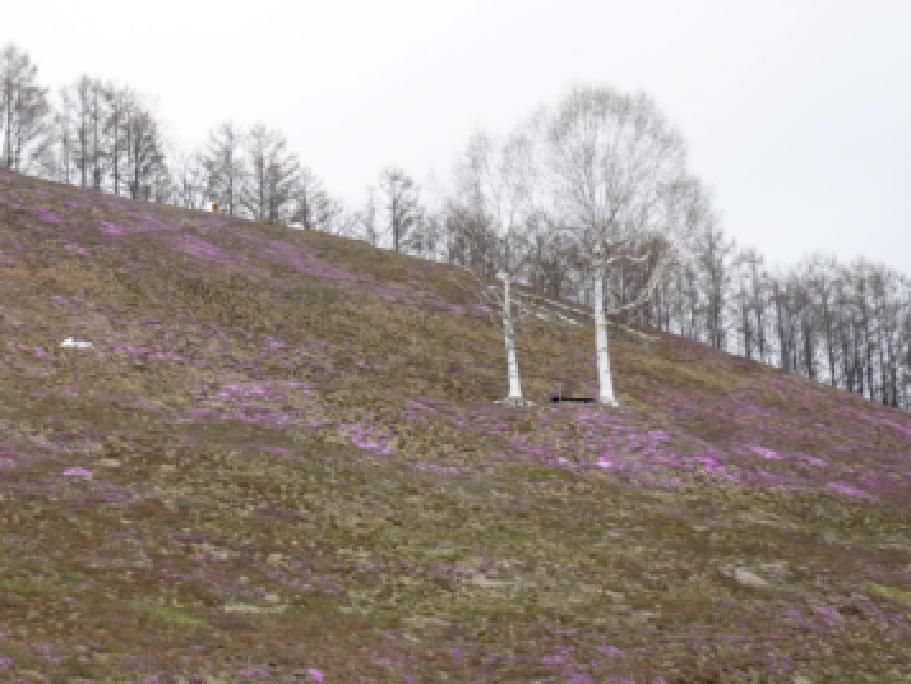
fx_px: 1948
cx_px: 163
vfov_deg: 19.9
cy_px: 334
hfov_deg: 25.8
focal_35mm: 74
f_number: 9
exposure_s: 1/160
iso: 100
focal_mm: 7.2
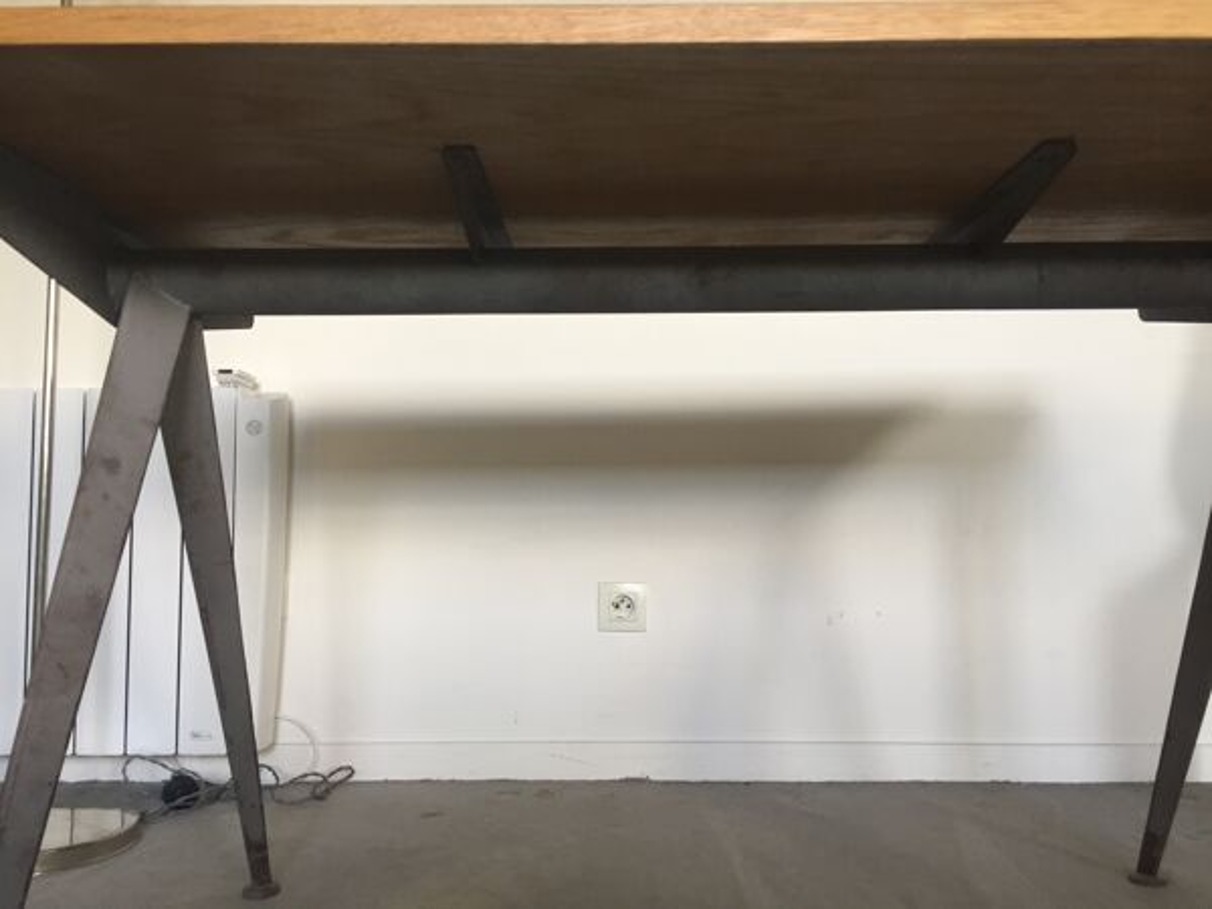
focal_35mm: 29
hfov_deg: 61.7
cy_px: 454
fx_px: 1015
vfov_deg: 48.2
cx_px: 606
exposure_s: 1/33
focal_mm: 4.15
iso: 64
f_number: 2.2
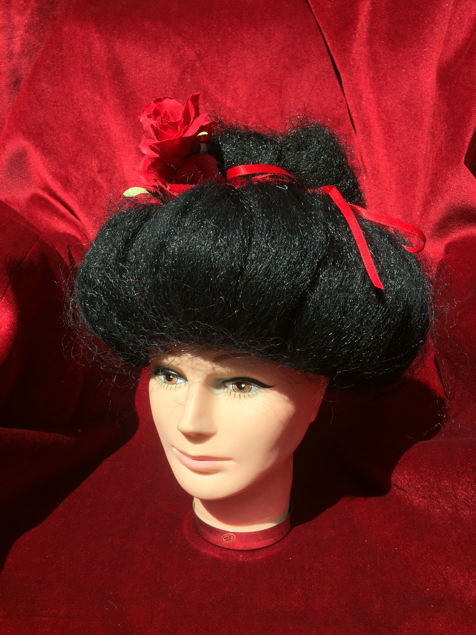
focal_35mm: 29
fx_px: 532
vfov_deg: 61.7
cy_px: 318
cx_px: 238
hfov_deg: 48.2
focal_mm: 4.15
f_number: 2.2
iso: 32
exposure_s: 1/2326
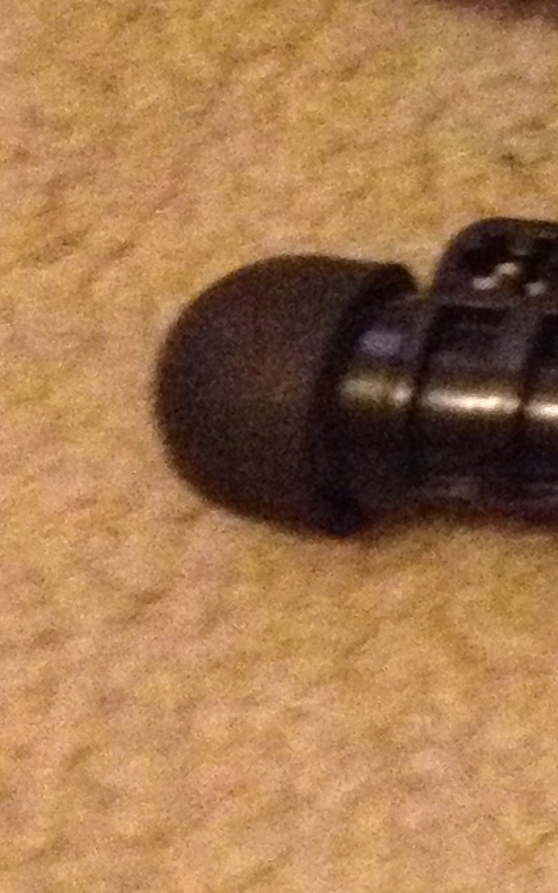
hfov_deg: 6.7
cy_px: -294
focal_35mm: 178
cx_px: 1707
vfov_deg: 11.4
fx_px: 4331
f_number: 2.4
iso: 800
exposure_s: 1/15
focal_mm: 4.28
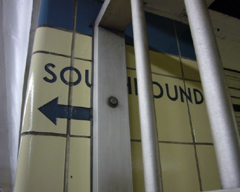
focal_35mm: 34
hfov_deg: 52.8
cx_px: 126
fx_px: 241
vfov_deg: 43.3
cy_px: 98
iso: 200
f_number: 2.9
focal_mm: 5.2
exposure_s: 1/15
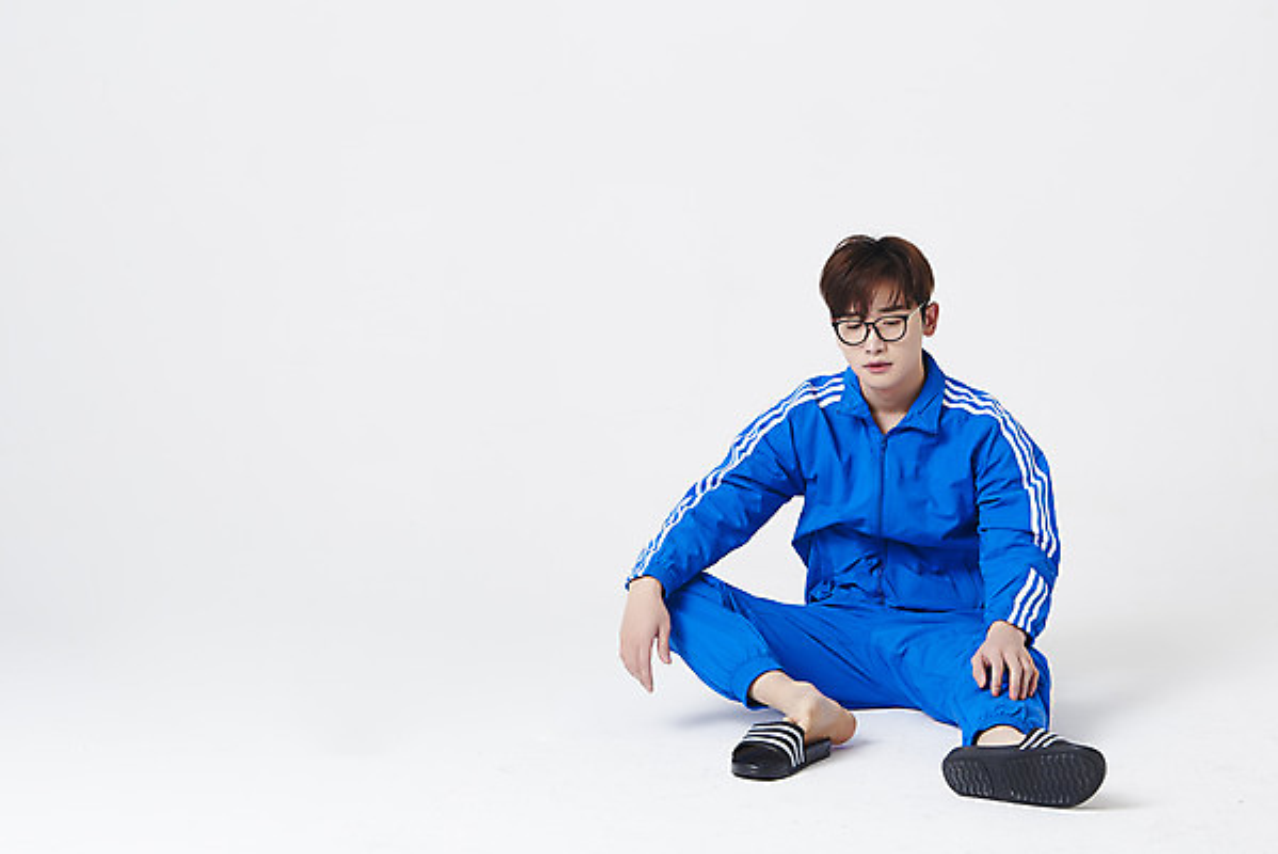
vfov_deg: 20.9
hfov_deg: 30.9
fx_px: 2309
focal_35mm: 65
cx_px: 639
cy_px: 427
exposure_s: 1/125
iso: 100
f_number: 13
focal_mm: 65
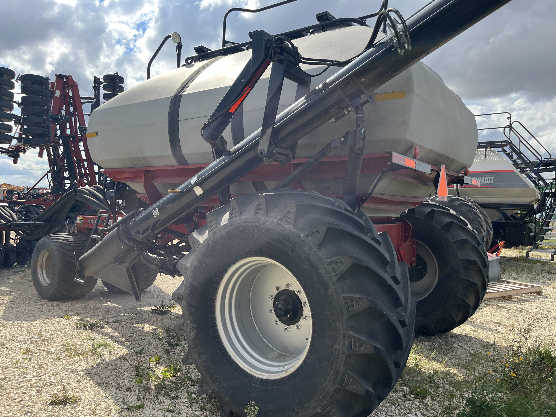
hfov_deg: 67.3
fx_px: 418
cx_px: 278
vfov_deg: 53.1
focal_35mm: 26
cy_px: 208
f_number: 1.6
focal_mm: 5.1
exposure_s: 1/1862
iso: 50
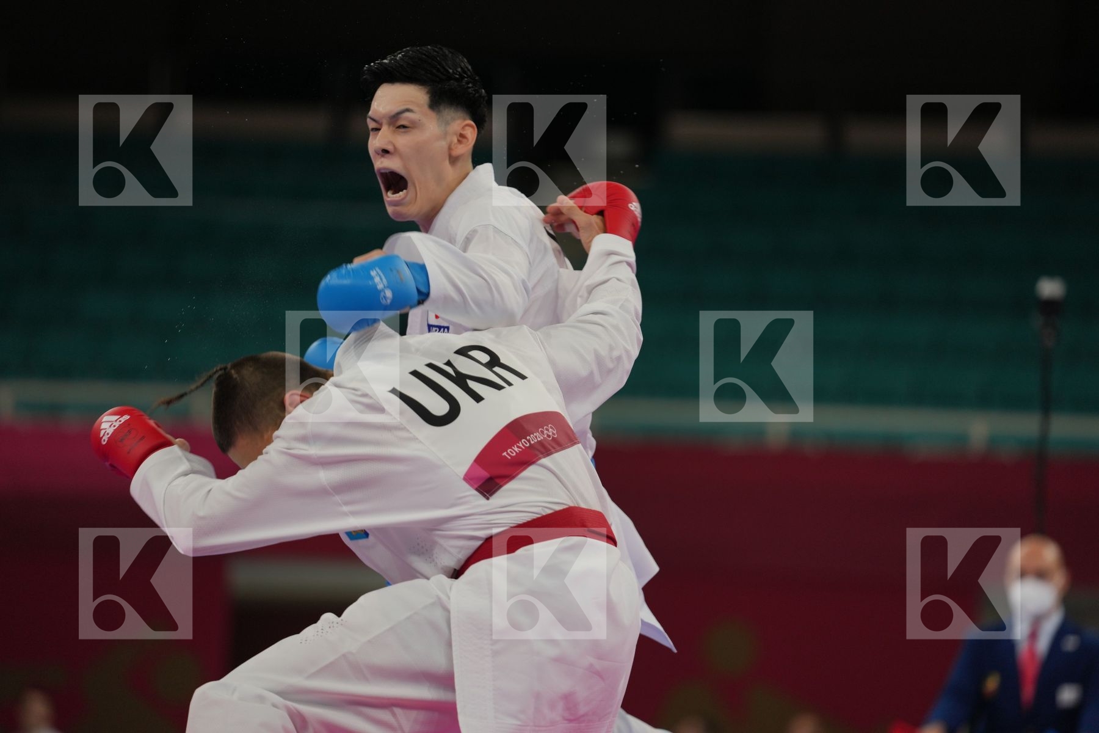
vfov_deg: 6.9
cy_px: 366
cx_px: 550
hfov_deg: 10.3
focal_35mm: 200
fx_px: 6105
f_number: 2.8
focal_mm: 200
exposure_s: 1/1000
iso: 400
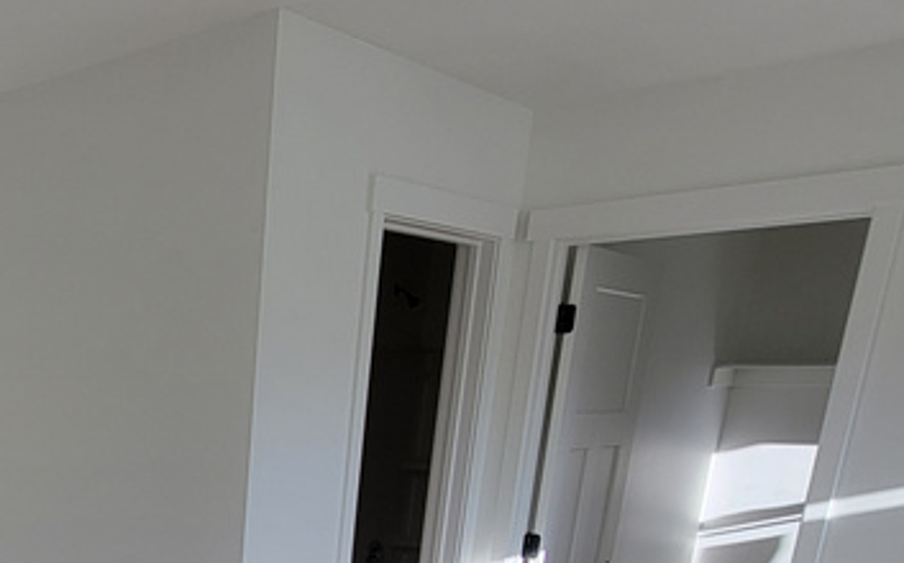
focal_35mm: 40
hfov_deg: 42.6
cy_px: 763
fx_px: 985
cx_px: 0
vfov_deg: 26.3
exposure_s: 1/263
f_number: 2.2
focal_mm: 2.2
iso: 50
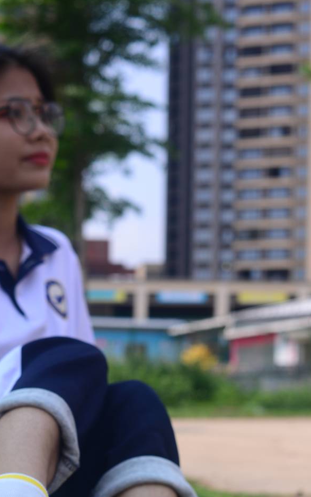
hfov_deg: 17.5
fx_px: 1003
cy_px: 444
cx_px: 58
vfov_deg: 26.9
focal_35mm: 74
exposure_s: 1/500
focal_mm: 35
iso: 100
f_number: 5.6
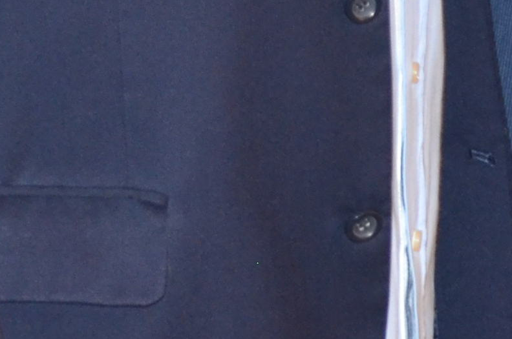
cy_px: -487
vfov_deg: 5.9
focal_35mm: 224
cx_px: 946
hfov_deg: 8.8
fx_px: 3180
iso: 800
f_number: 4
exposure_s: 1/60
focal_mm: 24
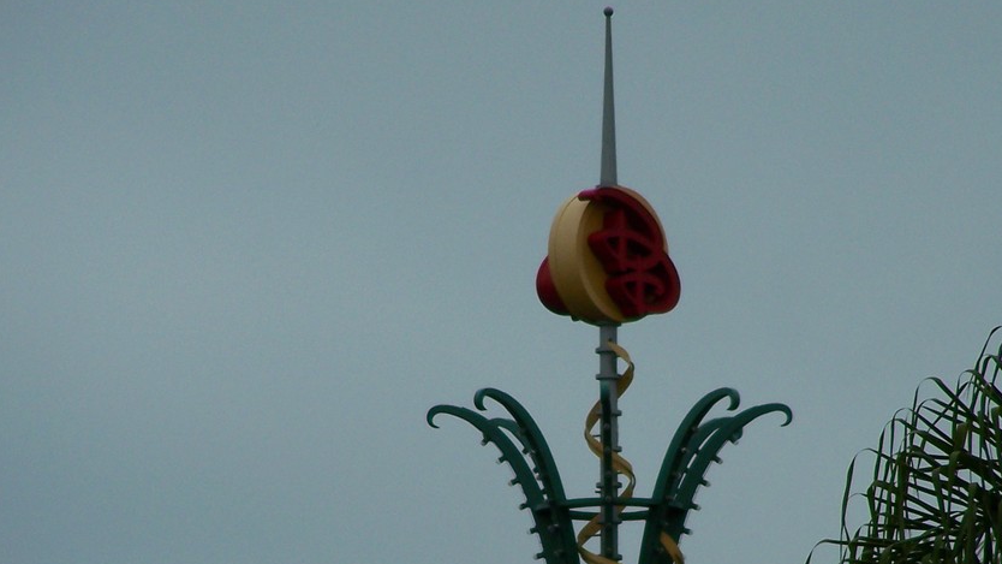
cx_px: 666
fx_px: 16897
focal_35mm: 636
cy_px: 467
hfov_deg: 3.4
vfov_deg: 1.9
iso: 80
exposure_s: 1/1000
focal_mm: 63
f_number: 3.7
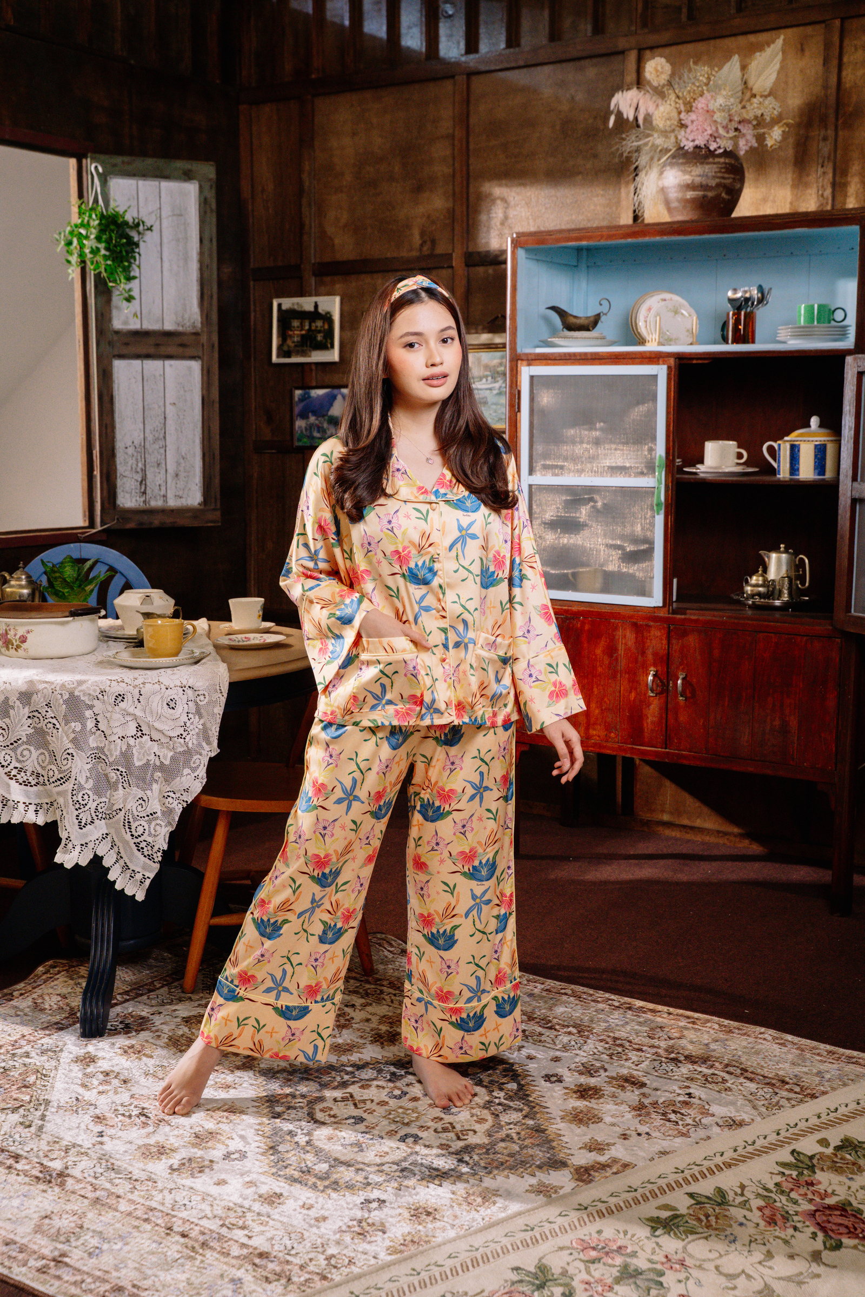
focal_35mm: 43
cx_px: 432
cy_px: 648
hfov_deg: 31.2
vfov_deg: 45.4
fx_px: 1550
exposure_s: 1/125
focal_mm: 43
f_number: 5
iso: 2000
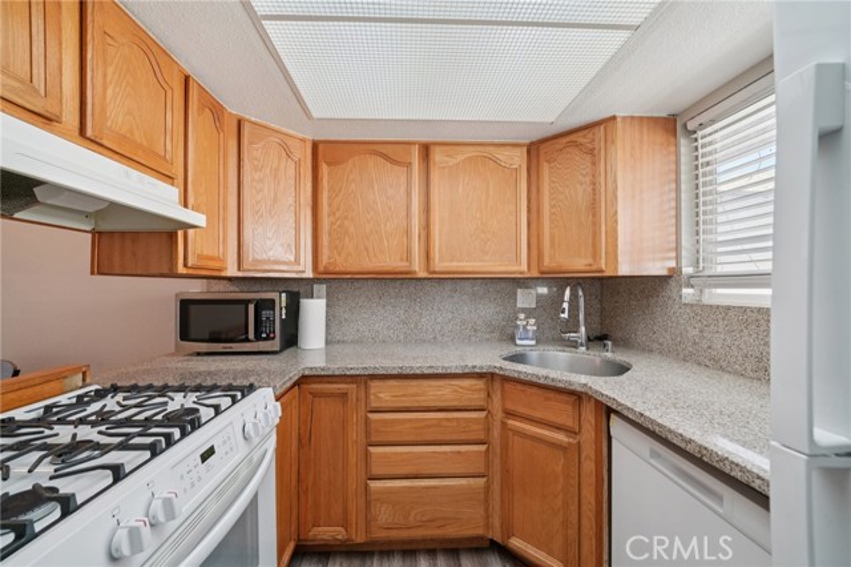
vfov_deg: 85.4
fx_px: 307
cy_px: 284
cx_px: 426
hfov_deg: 108.4
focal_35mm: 13
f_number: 8
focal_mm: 13
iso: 400
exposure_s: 1/15
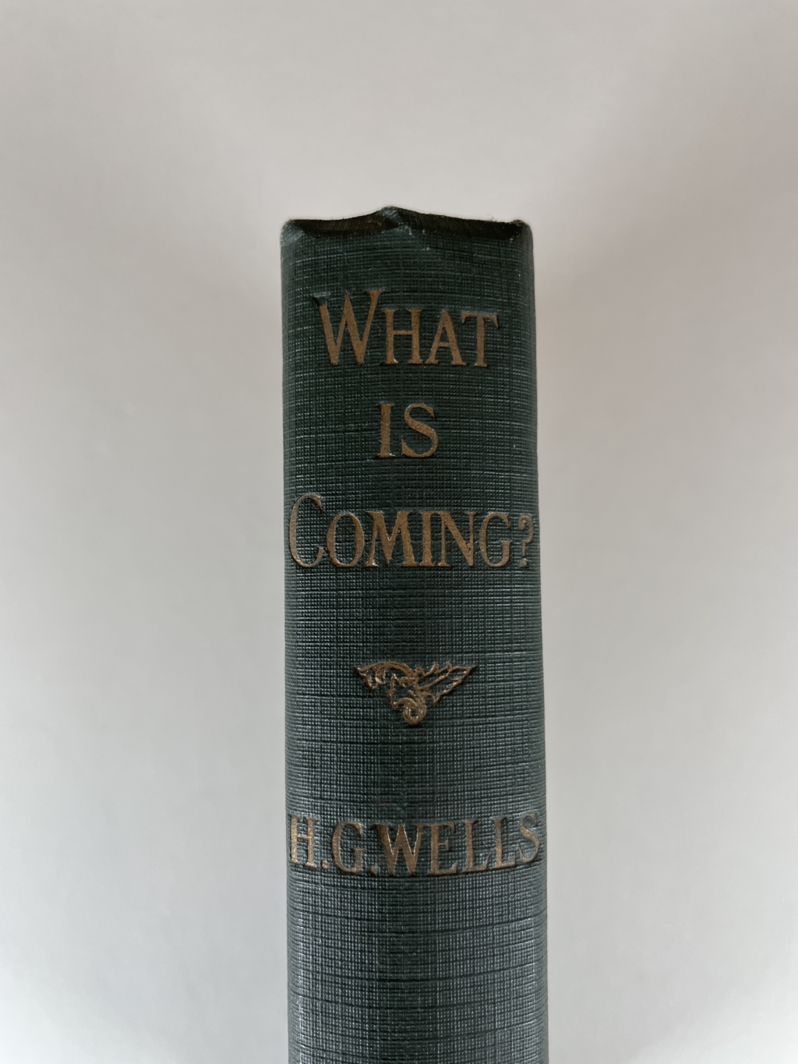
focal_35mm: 26
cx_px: 399
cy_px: 532
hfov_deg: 53.1
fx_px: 799
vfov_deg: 67.3
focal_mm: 4.2
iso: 64
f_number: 1.6
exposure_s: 1/100
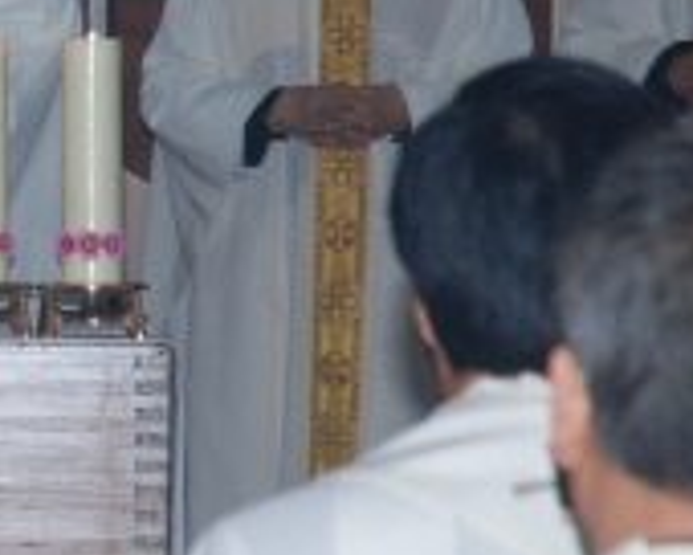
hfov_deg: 4.6
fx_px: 8573
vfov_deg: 3.7
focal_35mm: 418
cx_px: -493
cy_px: 124
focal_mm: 70
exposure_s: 1/60
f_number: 5.6
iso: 400
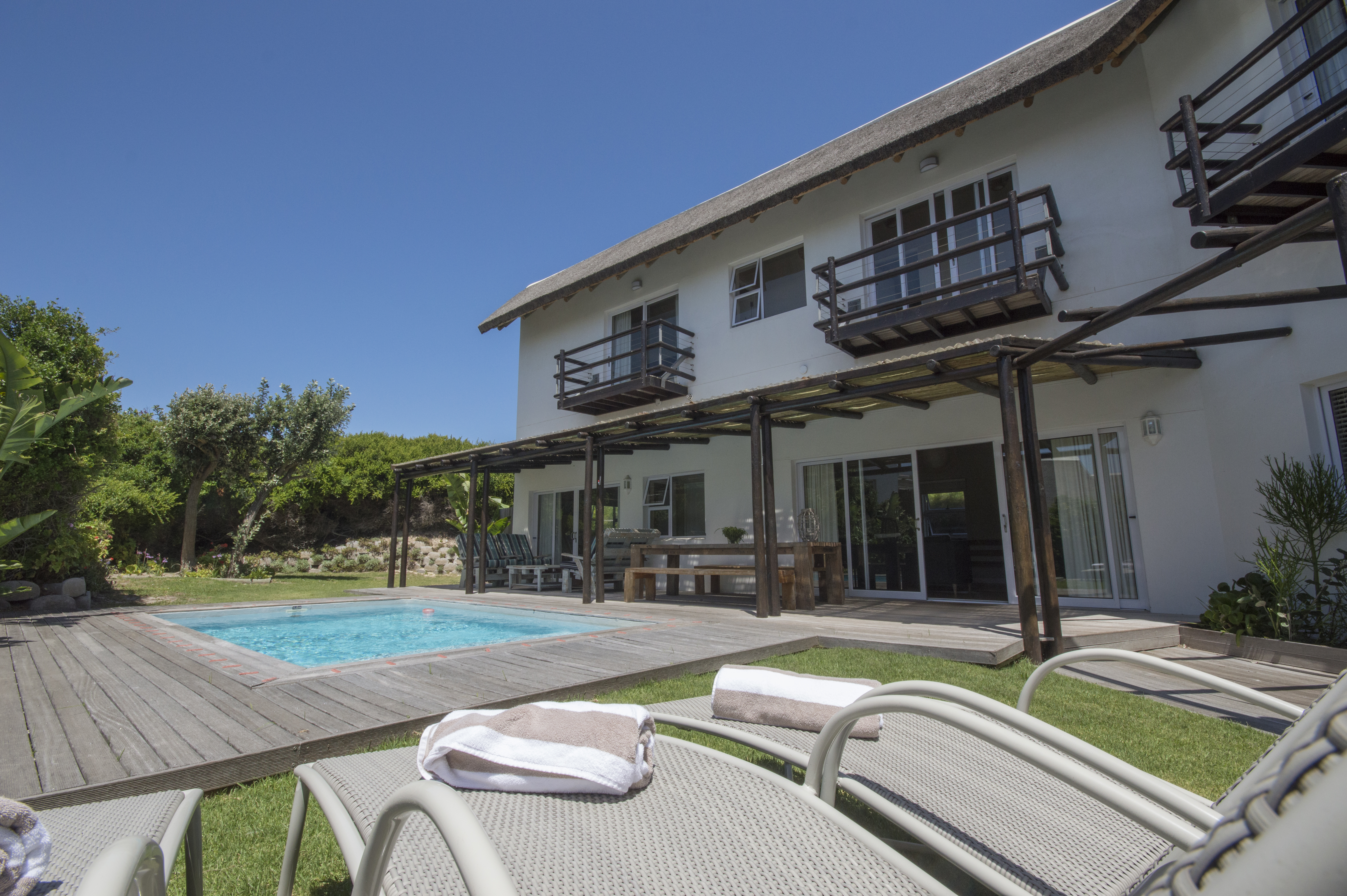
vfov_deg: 77.2
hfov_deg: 100.4
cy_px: 448
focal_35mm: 15
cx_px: 674
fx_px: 561
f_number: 14
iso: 400
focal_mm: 10
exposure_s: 1/400
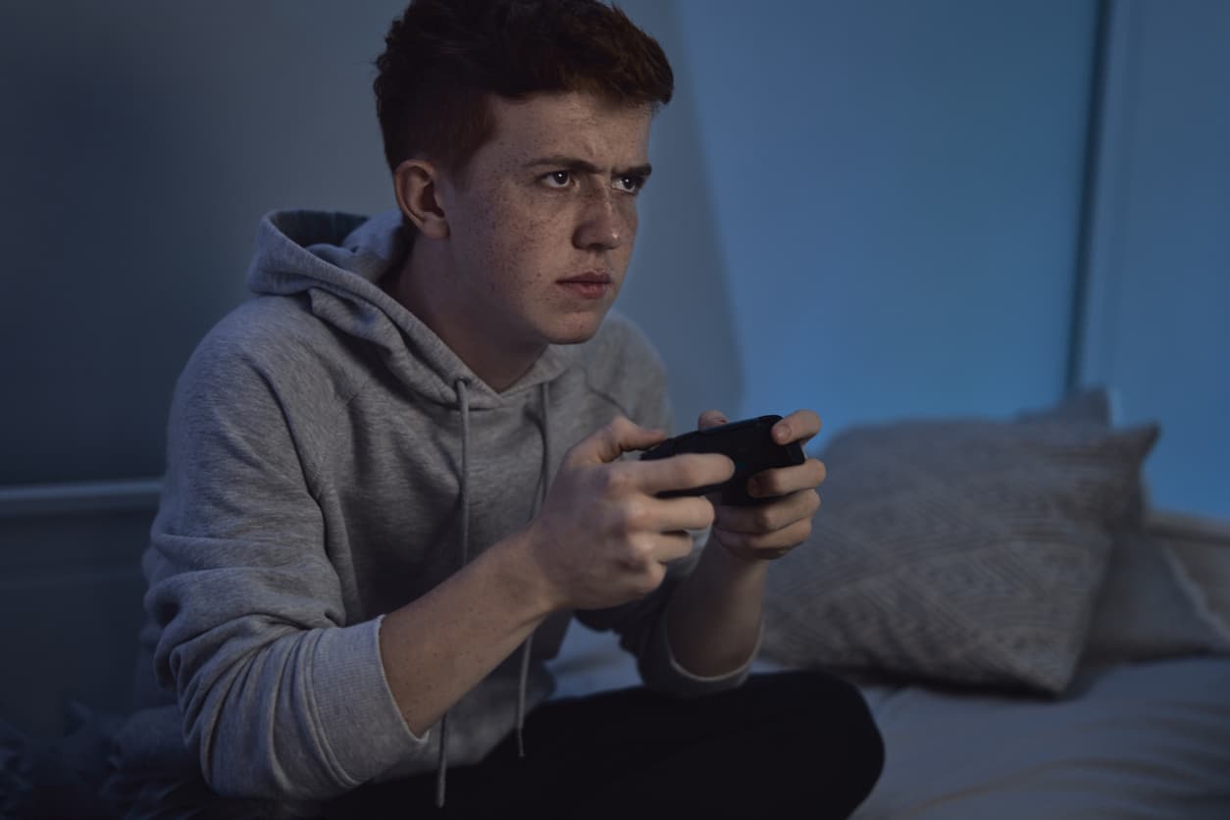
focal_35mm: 50
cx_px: 615
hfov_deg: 39.6
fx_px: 1708
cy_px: 410
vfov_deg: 27.0
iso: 320
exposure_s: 1/100
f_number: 1.6
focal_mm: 50
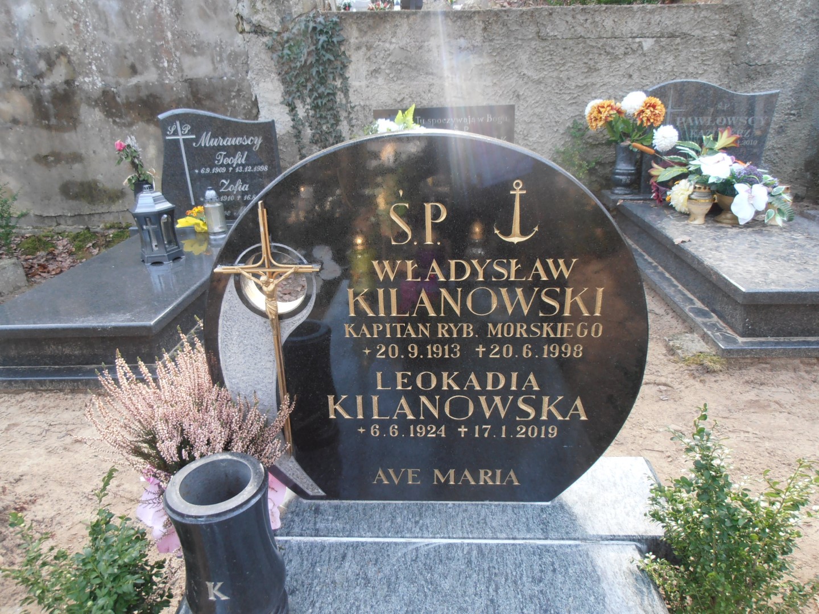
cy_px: 307
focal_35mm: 24
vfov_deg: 56.8
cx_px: 410
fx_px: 568
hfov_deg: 71.6
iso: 80
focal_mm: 4.2
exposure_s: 1/30
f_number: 3
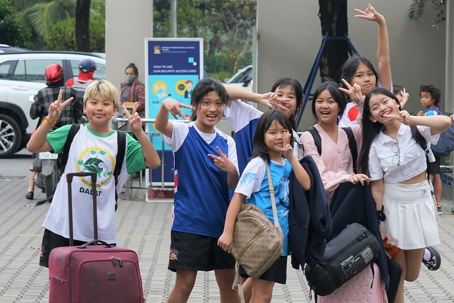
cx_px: 227
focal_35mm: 110
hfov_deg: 18.6
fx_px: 1387
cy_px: 152
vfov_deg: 12.5
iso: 640
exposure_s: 1/160
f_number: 6.3
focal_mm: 110
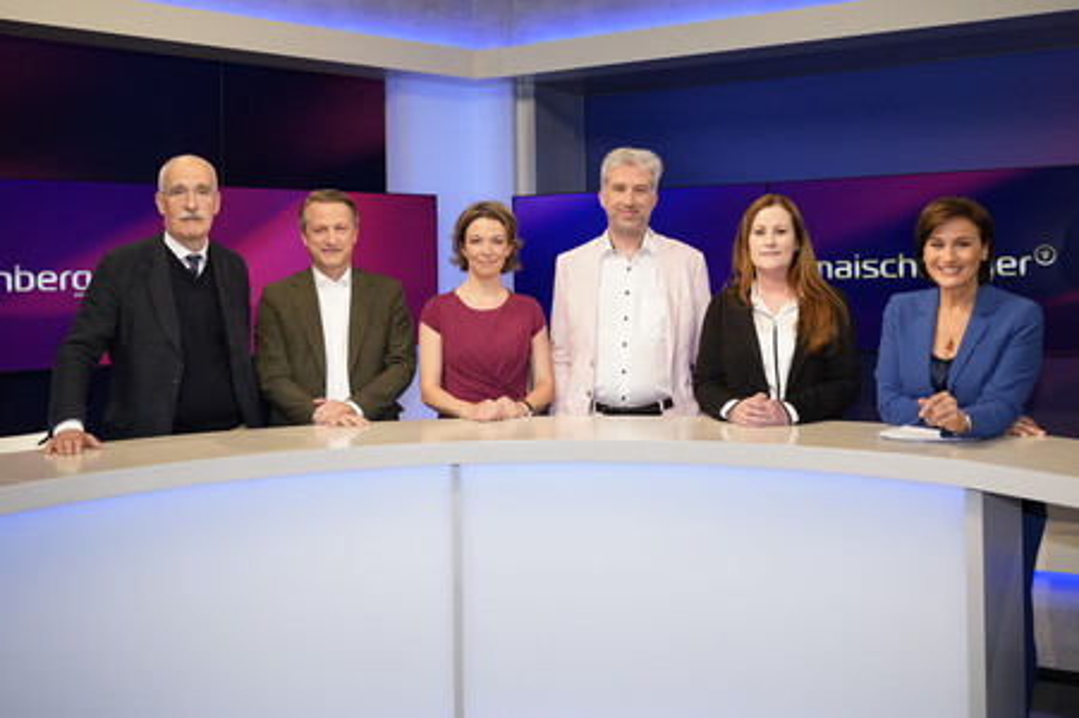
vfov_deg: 41.1
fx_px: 958
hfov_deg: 58.8
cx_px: 540
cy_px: 359
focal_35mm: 32
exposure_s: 1/160
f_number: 5
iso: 2000
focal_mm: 32
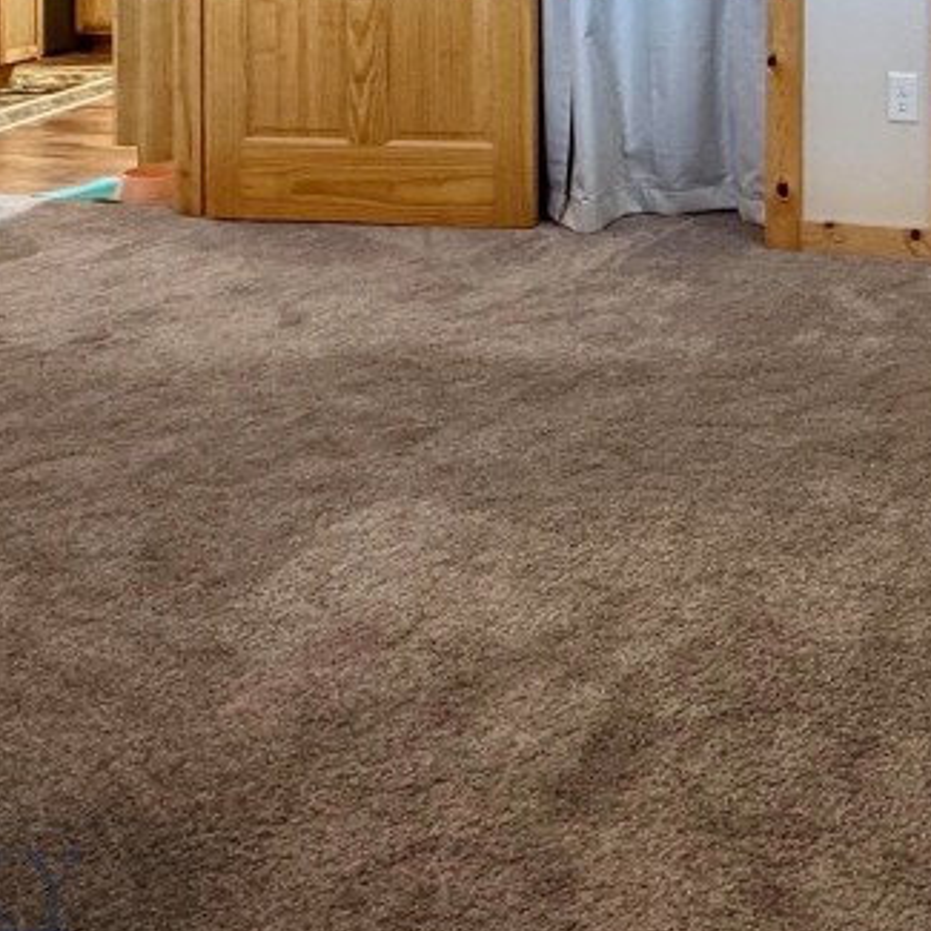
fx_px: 1187
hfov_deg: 36.9
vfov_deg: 36.4
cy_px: -89
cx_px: 997
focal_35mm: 39
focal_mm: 2.22
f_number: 2.2
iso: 500
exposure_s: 1/60
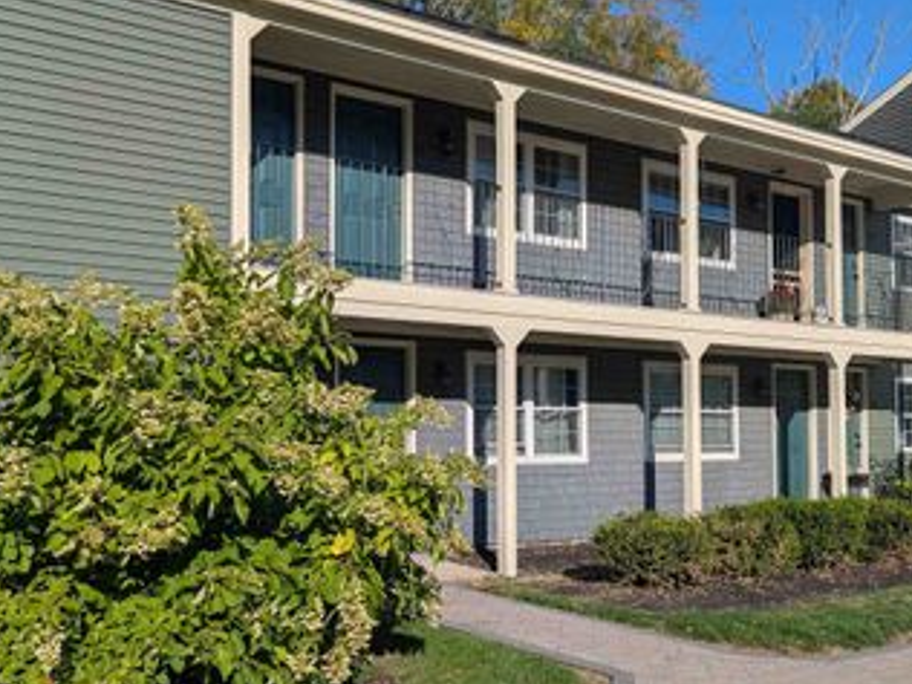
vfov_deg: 37.7
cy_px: 378
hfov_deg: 48.9
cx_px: 407
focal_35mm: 38
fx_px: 1001
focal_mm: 6.9
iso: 19
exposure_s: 1/1972
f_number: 1.68
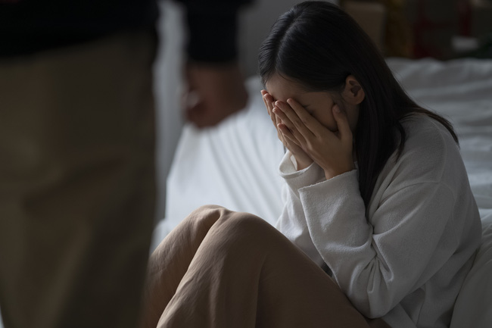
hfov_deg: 23.9
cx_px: 246
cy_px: 164
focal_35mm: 85
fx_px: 1161
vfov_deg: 16.1
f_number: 2.2
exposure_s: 1/500
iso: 200
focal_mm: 85
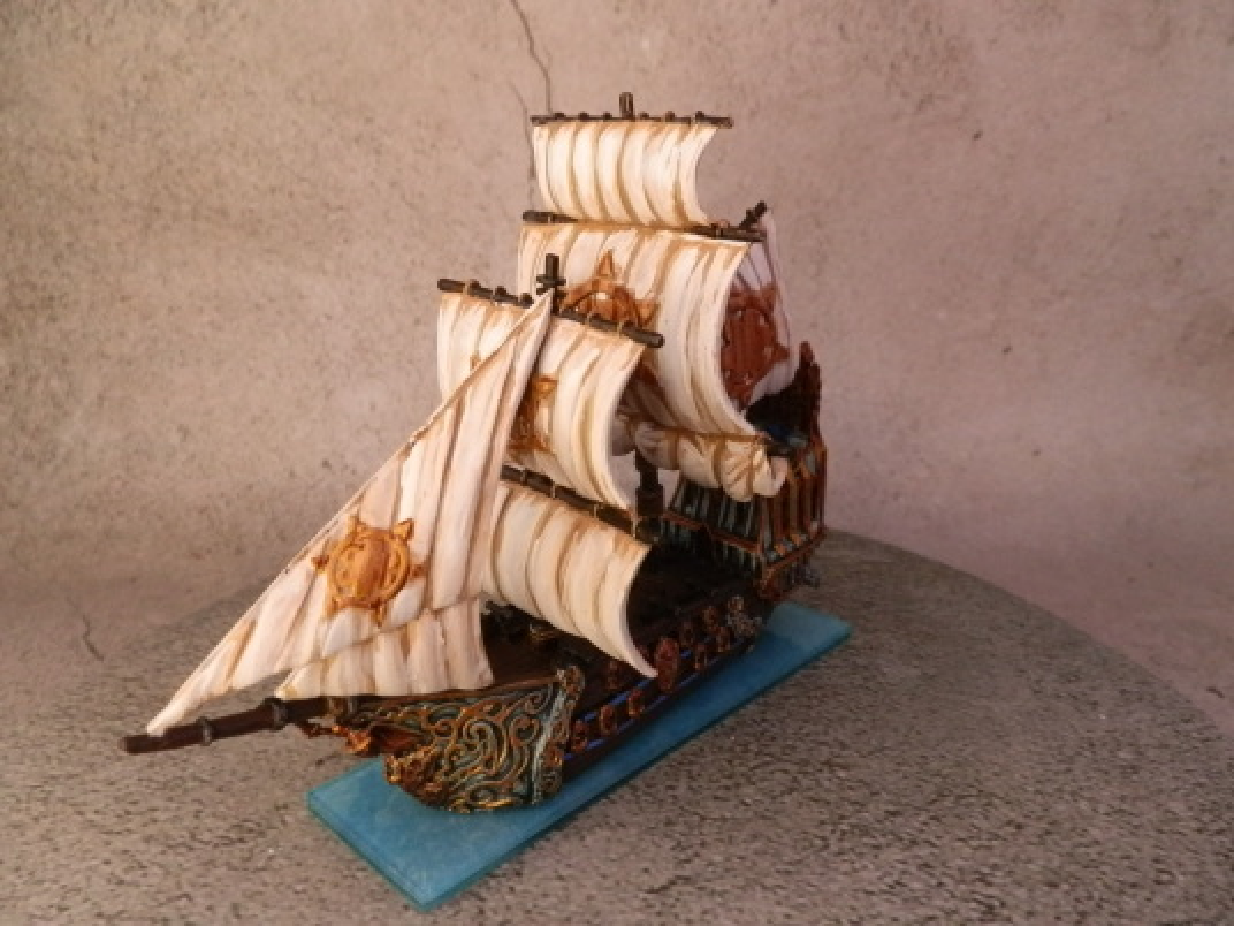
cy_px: 463
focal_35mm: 28
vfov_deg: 49.7
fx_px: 998
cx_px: 617
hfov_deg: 63.4
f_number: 3.1
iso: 400
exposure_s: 1/200
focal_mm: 5
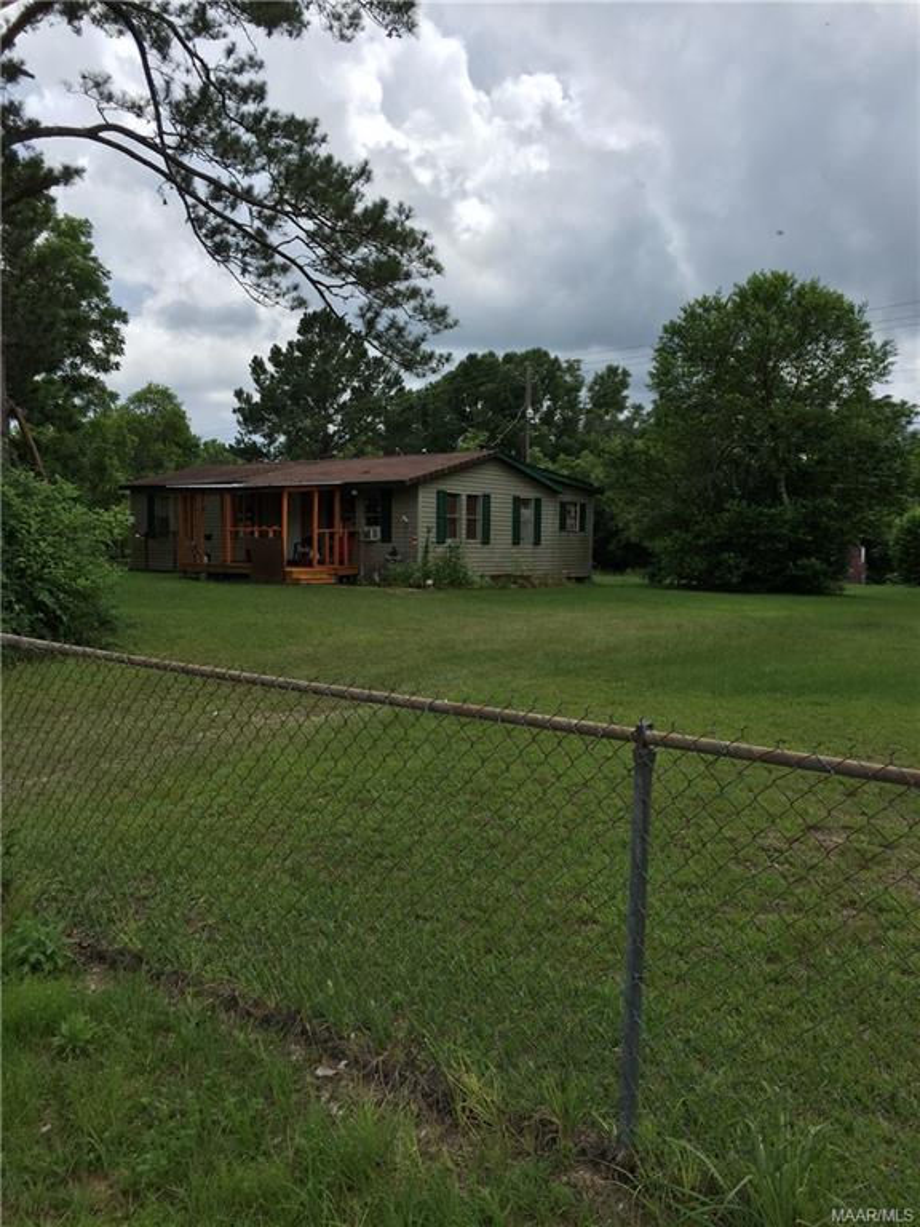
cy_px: 614
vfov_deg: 61.7
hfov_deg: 48.2
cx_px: 460
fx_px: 1028
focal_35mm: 29
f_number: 2.2
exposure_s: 1/2475
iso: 32
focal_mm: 4.15
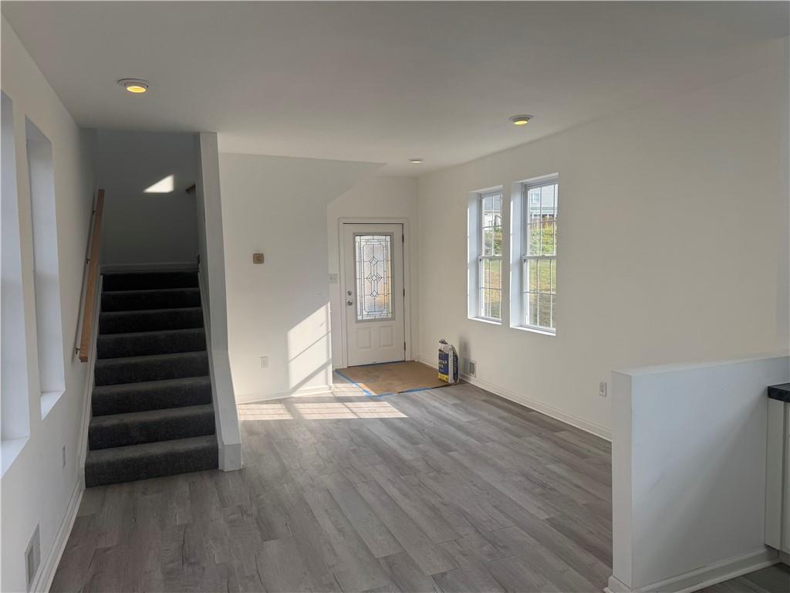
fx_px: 548
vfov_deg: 56.8
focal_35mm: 24
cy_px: 296
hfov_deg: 71.6
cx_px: 395
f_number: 1.78
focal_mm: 6.76
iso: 80
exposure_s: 1/1238
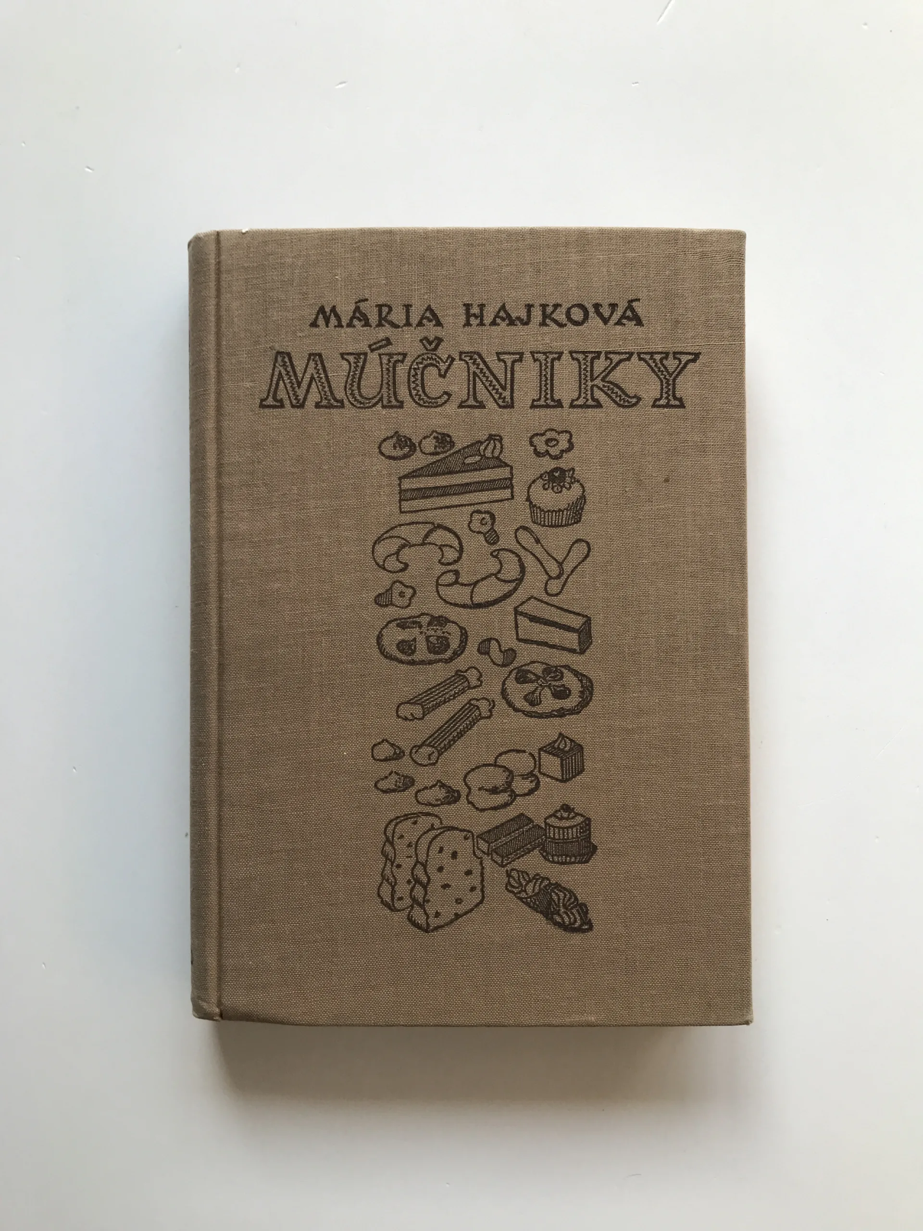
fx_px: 995
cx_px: 462
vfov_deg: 63.4
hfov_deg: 49.7
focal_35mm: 28
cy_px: 616
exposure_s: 1/100
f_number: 1.8
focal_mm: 3.99
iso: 40
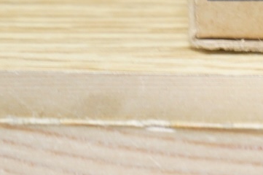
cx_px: 470
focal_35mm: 333
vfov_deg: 4.1
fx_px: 2430
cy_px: -126
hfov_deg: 6.1
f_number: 5.6
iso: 2500
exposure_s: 1/80
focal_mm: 70
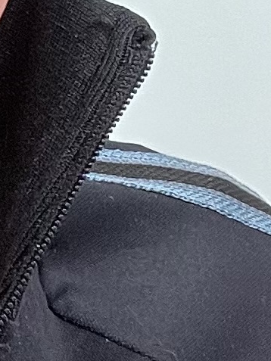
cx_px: -324
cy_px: -112
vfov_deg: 13.0
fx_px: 1534
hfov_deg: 9.3
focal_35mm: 147
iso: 100
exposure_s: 1/60
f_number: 2.2
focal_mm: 2.71
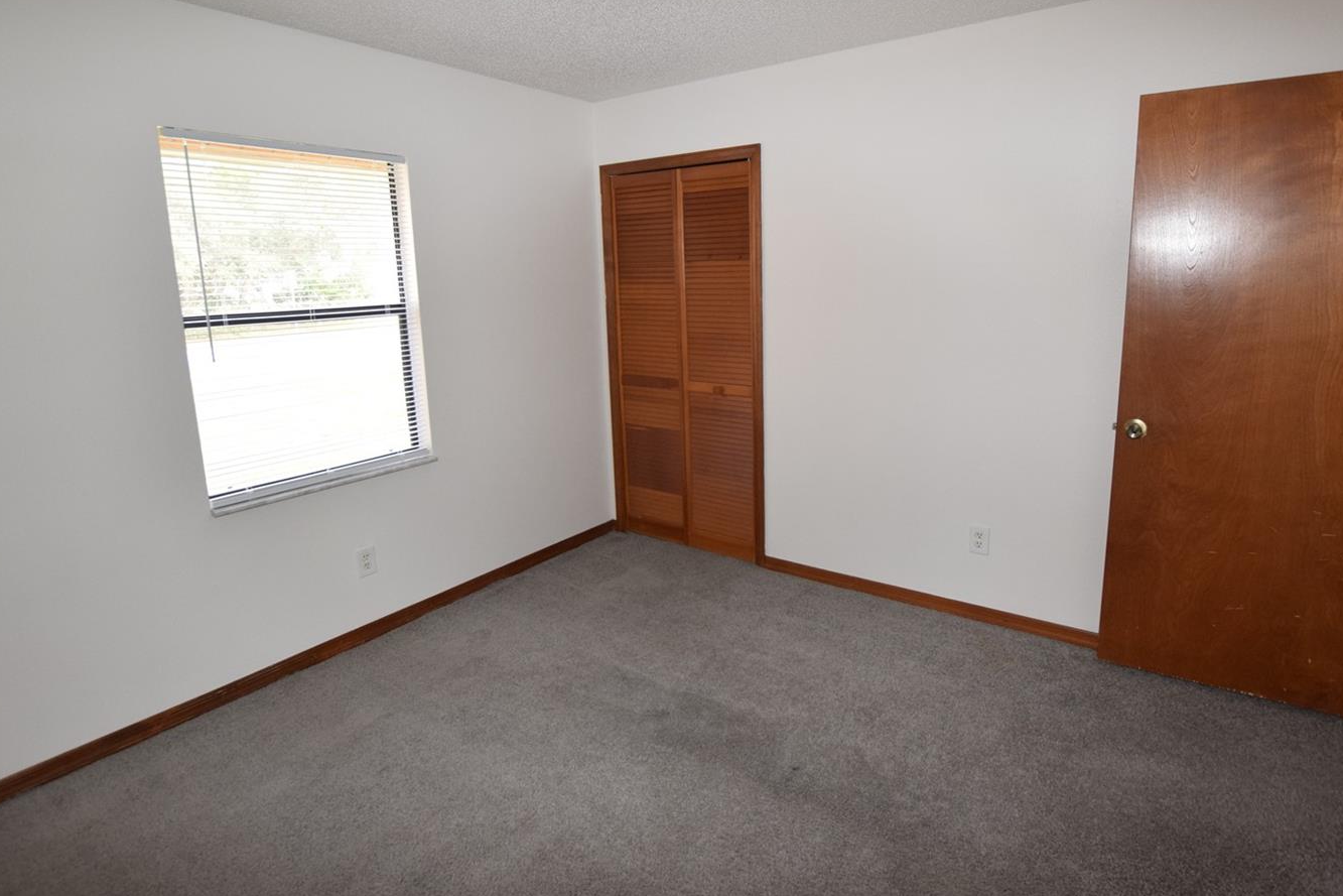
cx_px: 711
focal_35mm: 18
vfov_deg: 67.3
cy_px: 412
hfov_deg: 89.9
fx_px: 672
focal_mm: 10
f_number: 5
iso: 800
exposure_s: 1/100
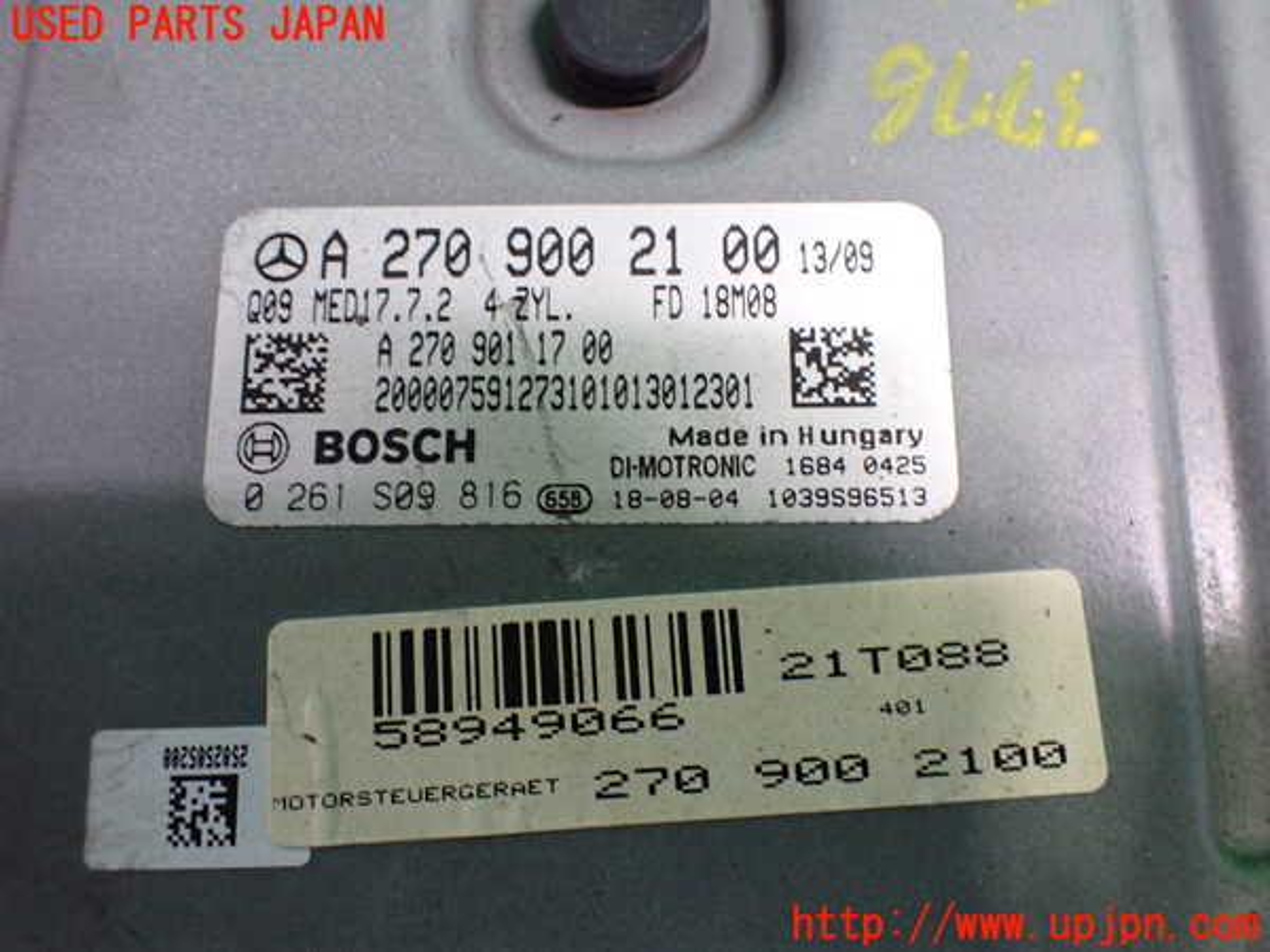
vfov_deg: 46.8
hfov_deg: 60.0
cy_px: 476
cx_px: 635
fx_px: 1101
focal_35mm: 30
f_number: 2.3
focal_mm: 5.4
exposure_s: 1/50
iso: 800
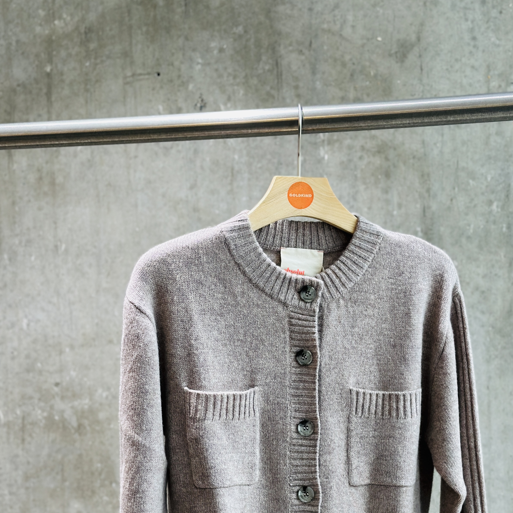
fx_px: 1190
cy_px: 389
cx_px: 280
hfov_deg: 24.3
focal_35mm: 71
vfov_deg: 24.0
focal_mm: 6.86
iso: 100
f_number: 1.78
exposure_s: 1/100
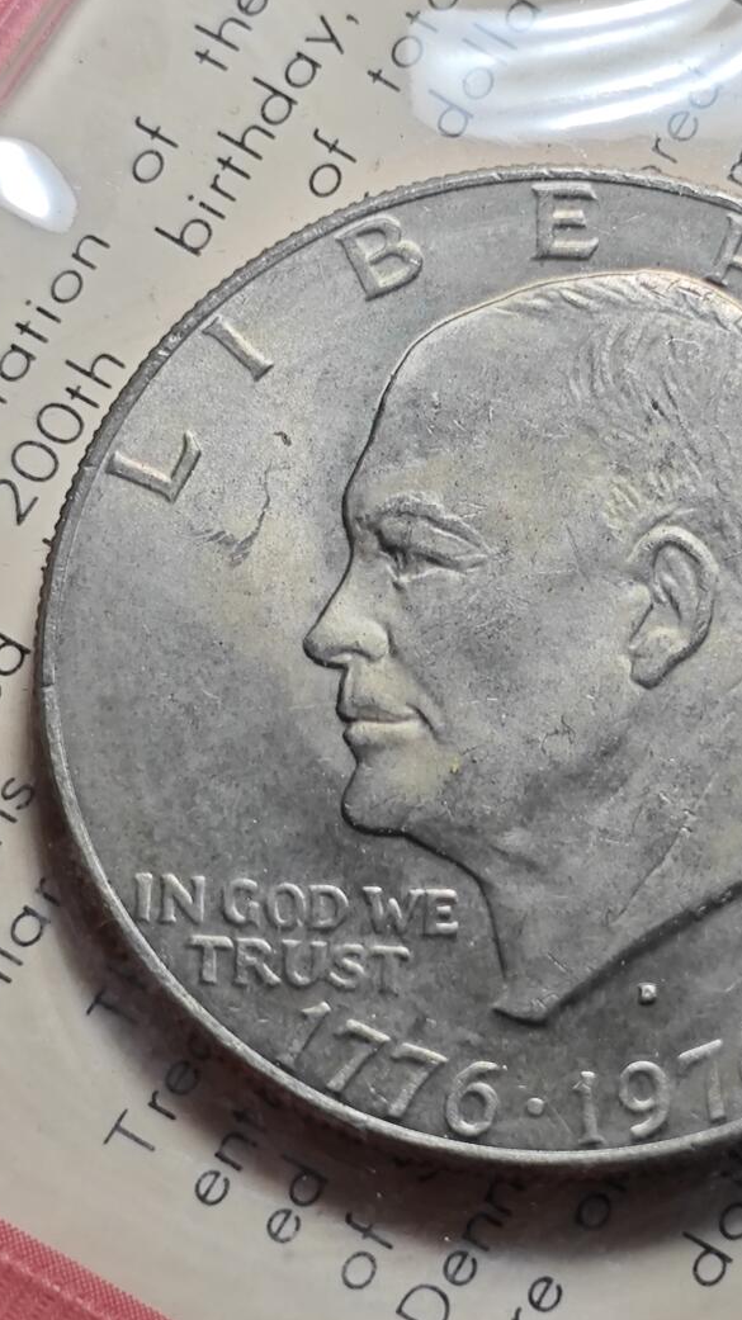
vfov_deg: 20.0
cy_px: 659
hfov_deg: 11.3
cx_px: 644
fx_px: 3745
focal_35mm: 107
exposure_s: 1/100
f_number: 1.6
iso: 100
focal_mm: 5.84
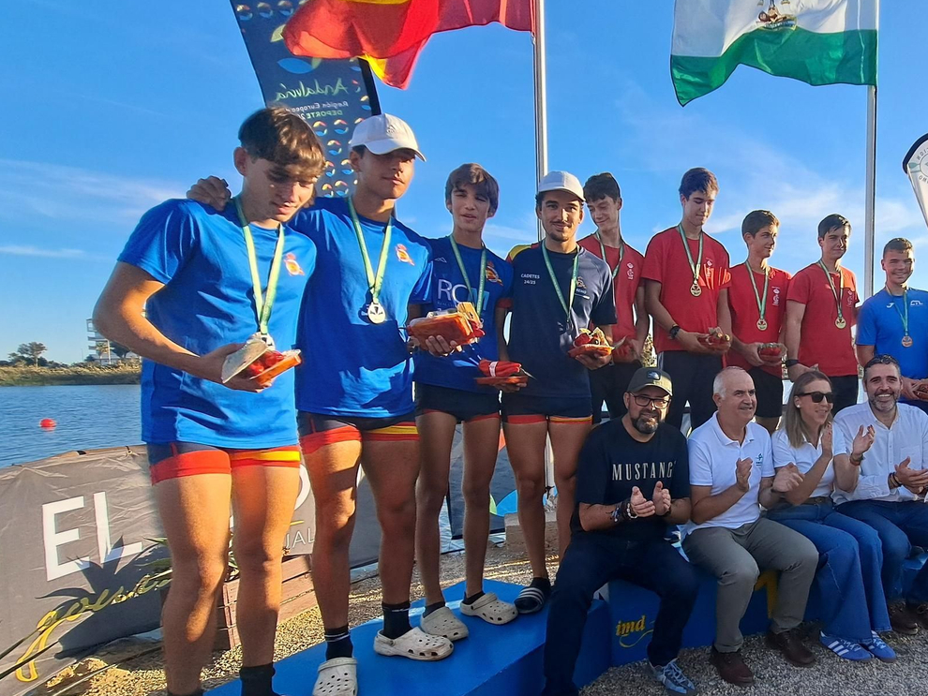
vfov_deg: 63.1
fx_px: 563
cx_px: 682
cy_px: 406
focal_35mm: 21
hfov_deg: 74.0
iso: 50
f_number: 2.2
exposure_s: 1/806
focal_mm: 1.74
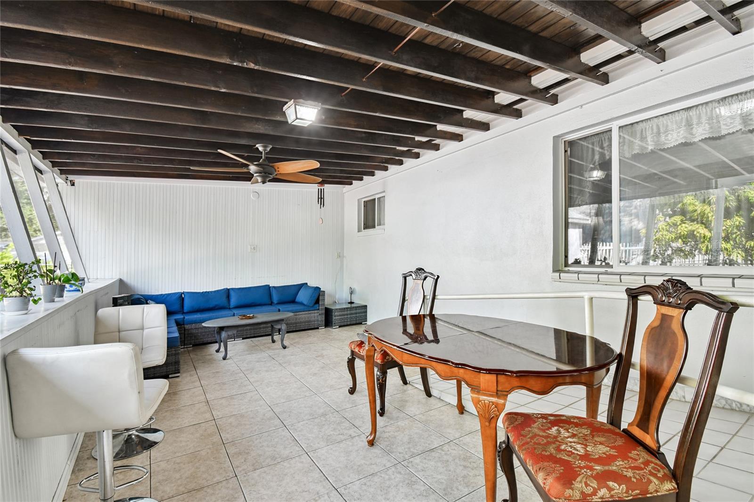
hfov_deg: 100.4
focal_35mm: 15
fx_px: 314
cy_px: 251
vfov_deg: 77.3
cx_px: 377
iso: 100
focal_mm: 10
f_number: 7.1
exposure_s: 1/15
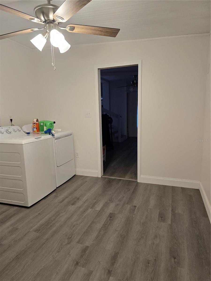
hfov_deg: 58.9
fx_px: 187
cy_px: 140
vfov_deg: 73.9
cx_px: 106
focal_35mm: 23
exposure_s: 1/120
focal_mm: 6.3
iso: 250
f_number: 1.7
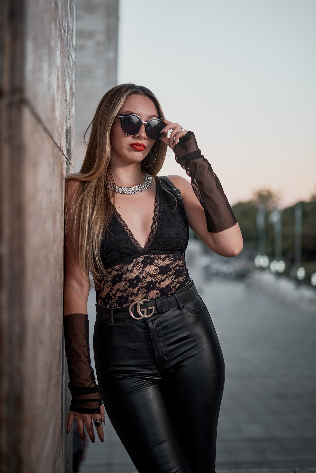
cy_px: 236
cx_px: 158
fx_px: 658
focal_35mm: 50
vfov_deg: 39.6
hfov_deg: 27.0
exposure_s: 1/640
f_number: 1.8
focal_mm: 50
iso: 250
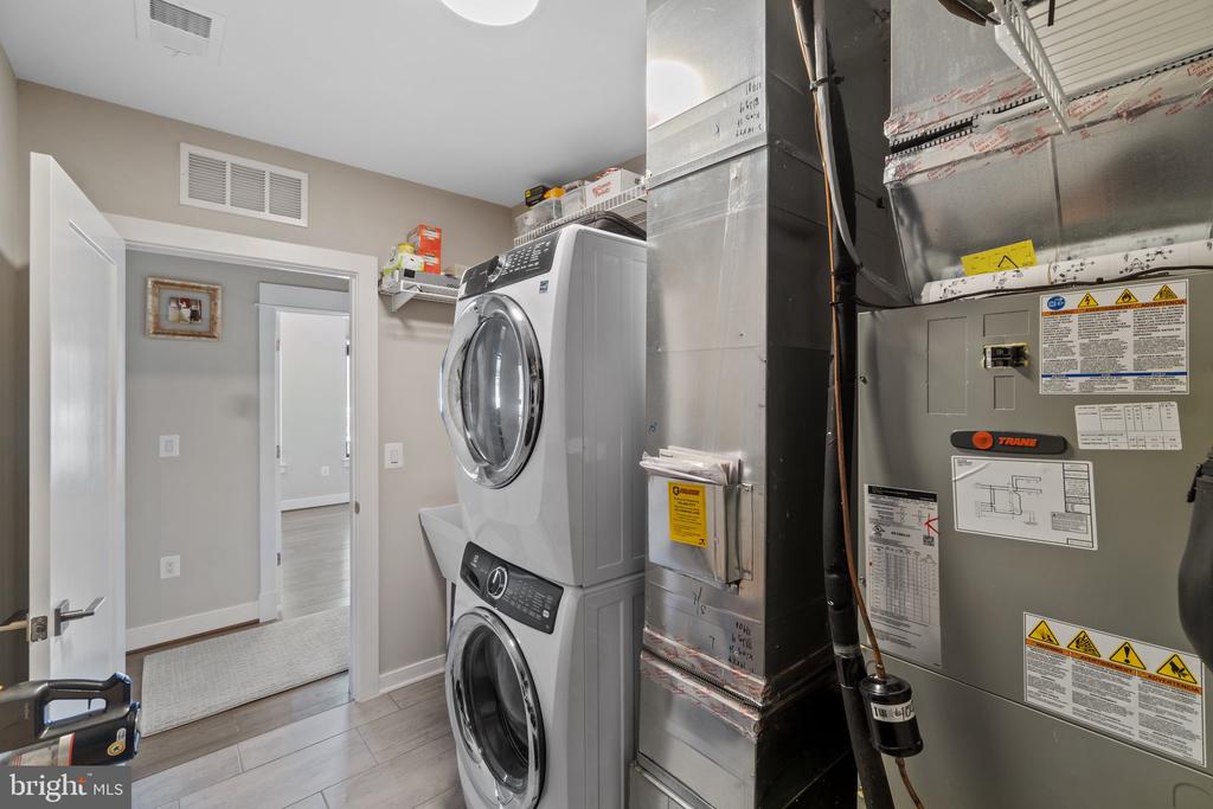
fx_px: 505
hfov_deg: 100.4
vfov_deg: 77.3
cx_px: 606
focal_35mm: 15
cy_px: 404
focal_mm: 10
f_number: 8
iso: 200
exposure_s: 1.3
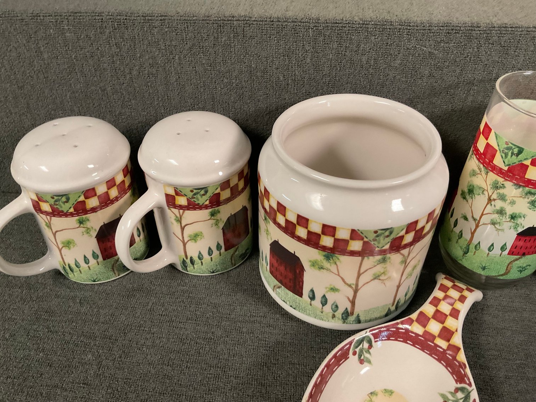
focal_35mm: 29
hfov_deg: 61.7
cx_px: 268
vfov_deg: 48.2
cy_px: 201
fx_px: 449
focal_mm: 3
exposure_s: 1/60
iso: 250
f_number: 1.8
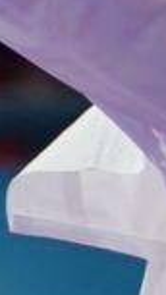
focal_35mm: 3003
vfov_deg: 0.7
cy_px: 21
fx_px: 23512
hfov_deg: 0.4
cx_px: 253
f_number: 2.8
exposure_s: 1/1000
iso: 1250
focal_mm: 162
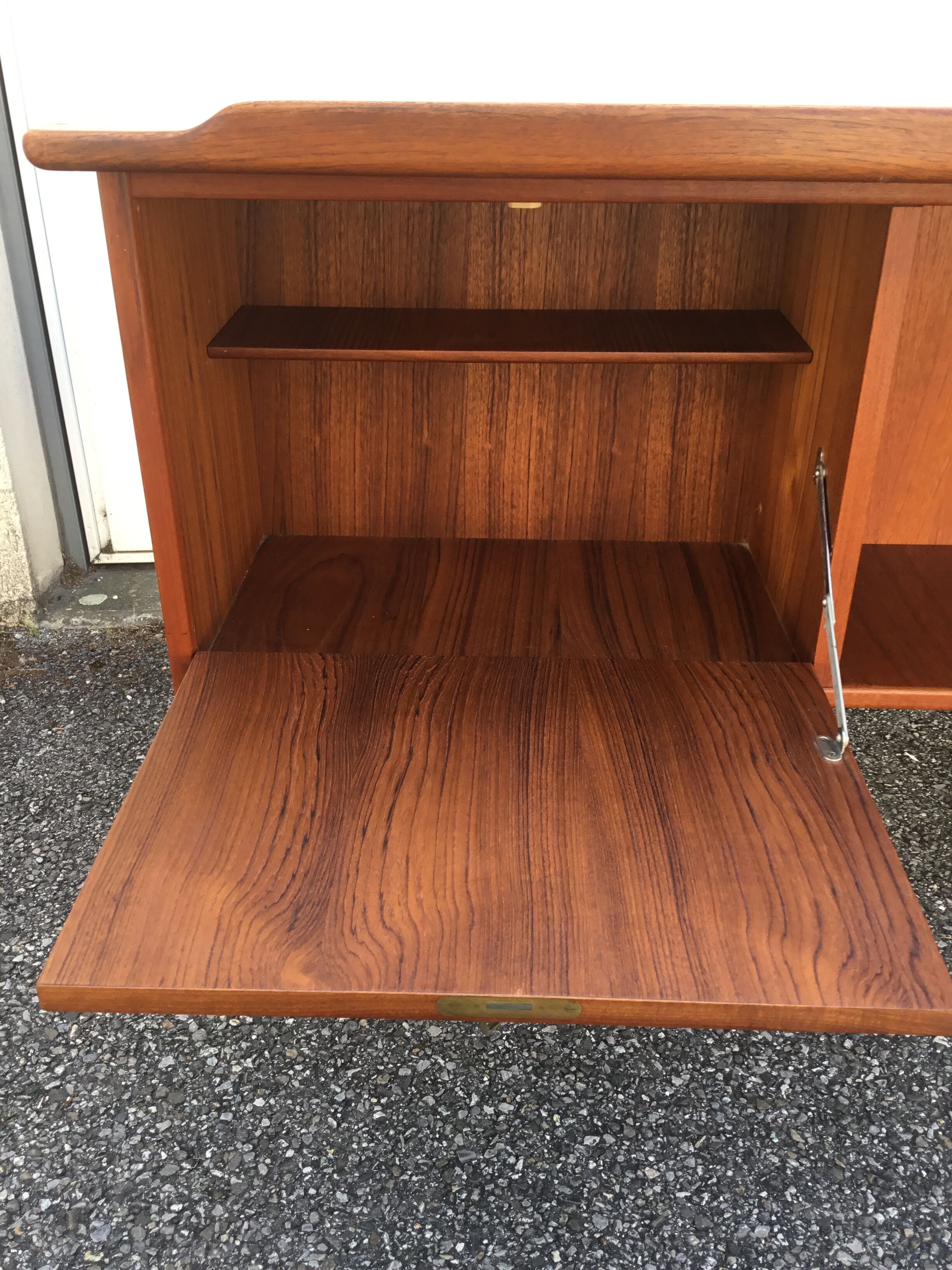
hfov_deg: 45.4
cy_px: 635
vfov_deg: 58.4
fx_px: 1137
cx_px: 476
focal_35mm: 31
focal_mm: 3.3
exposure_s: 1/100
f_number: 2.4
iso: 32
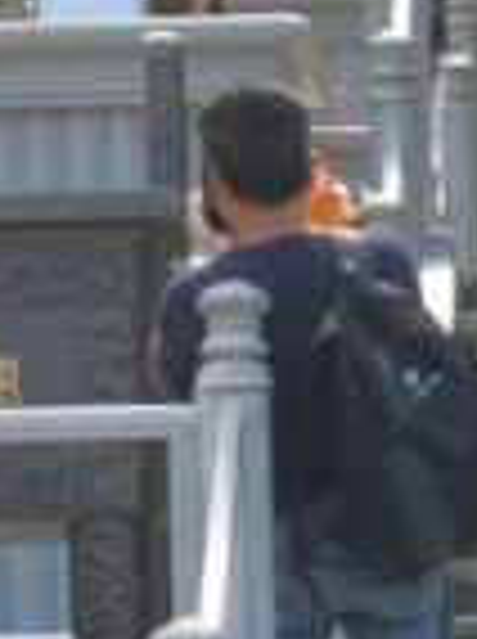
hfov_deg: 3.1
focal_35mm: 480
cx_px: -25
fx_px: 8846
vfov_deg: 4.1
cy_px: -756
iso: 125
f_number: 5.6
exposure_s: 1/160
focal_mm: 46
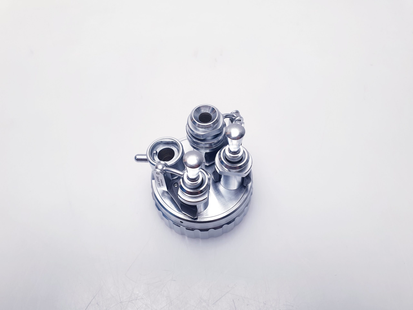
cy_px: 155
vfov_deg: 53.1
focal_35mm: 26
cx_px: 206
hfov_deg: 67.3
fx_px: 310
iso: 80
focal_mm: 4.3
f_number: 2.4
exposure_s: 1/50
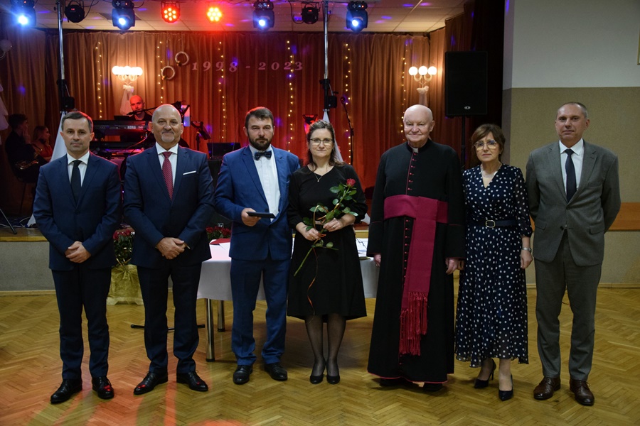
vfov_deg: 34.2
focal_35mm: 39
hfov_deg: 49.6
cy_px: 213
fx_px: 693
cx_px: 320
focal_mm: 26
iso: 2800
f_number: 4
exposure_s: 1/100
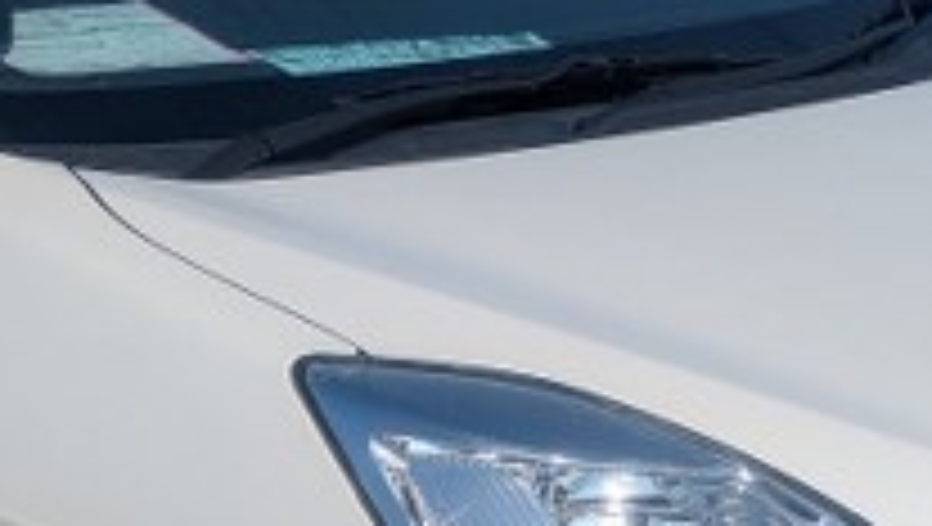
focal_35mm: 105
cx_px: 349
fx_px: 2598
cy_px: 517
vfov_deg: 11.5
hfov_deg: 20.3
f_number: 1.89
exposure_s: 1/5076
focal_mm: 5.43
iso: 52
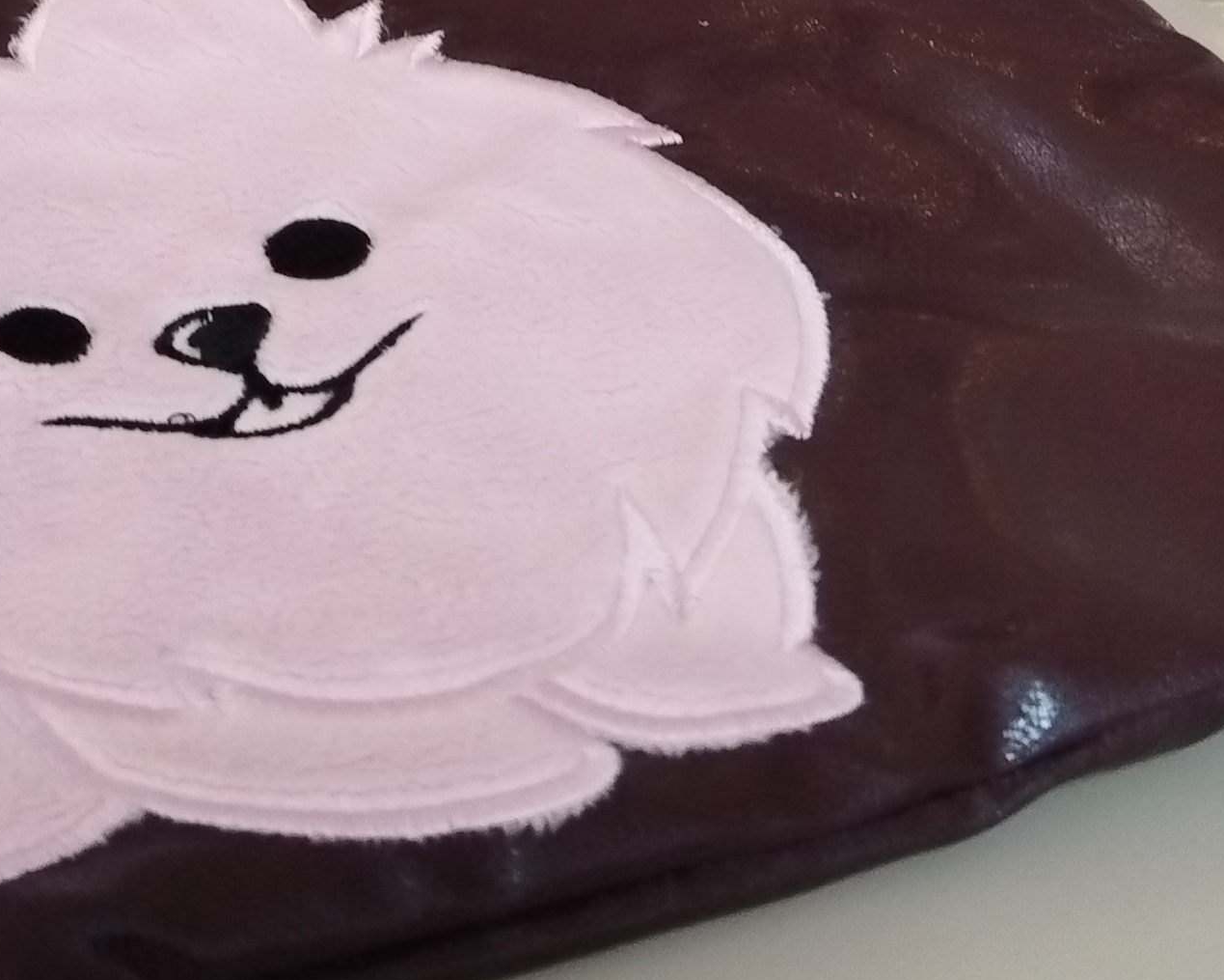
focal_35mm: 80
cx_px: 229
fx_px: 2898
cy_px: -220
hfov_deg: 23.5
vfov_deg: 18.1
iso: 800
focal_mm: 4.95
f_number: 1.9
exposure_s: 1/33.3
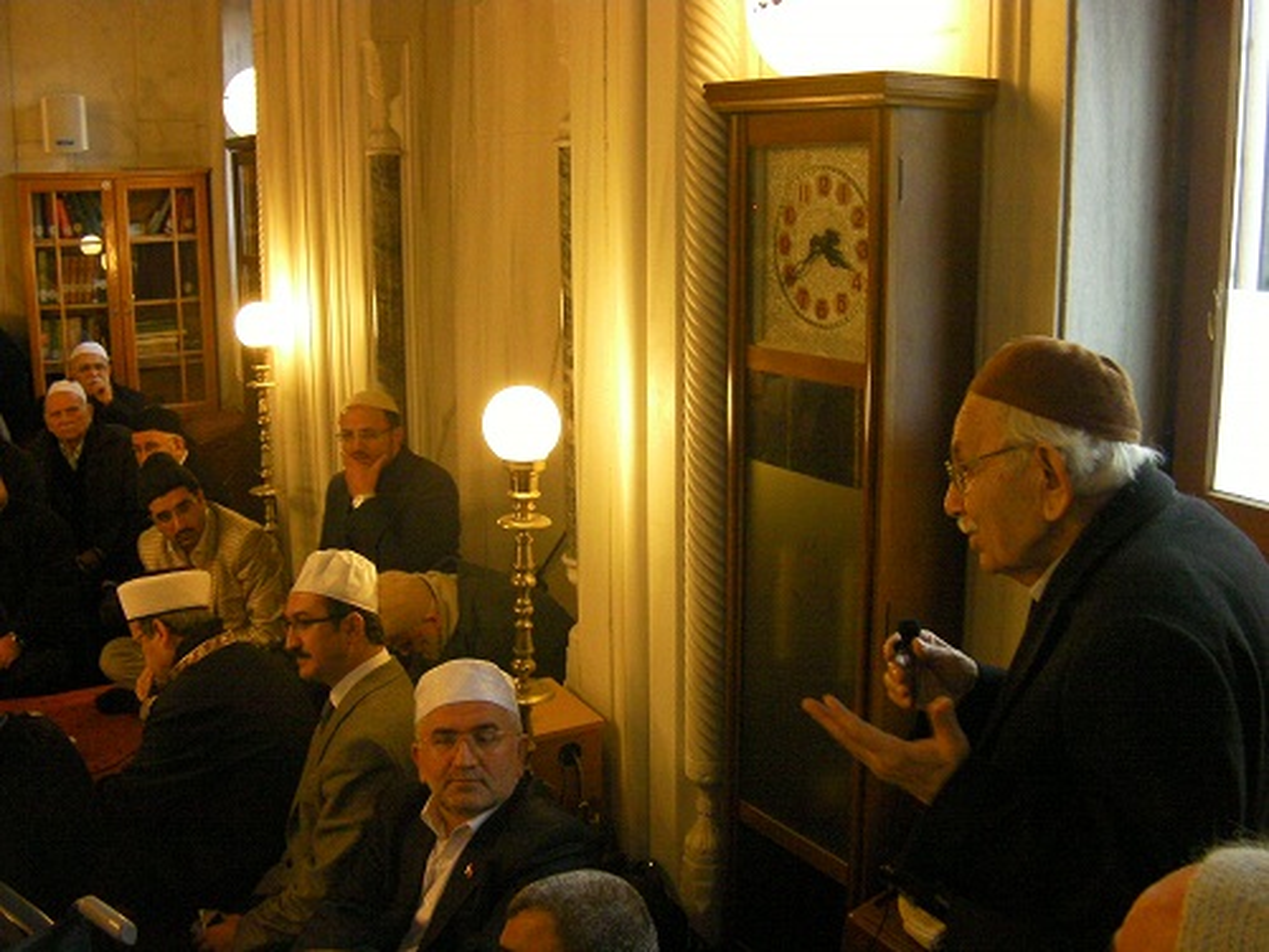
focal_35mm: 38
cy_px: 476
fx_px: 1393
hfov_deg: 49.0
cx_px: 634
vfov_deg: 37.7
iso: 400
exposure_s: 1/21.2
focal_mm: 6.8
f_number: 3.5
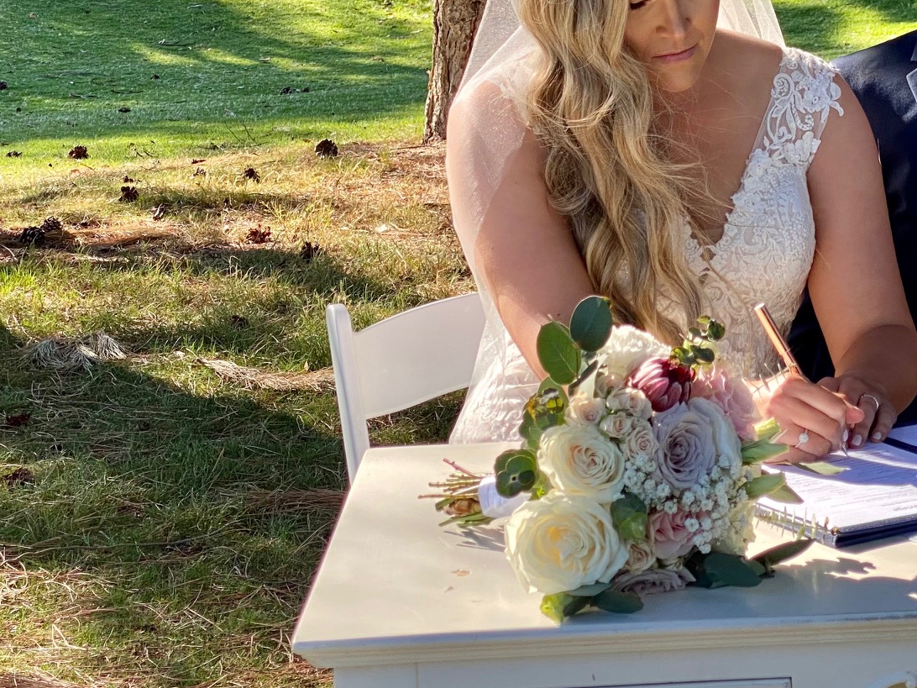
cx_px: 736
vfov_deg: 15.3
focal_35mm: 96
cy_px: 111
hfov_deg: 20.2
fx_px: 2543
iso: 20
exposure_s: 1/318
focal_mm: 6
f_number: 2
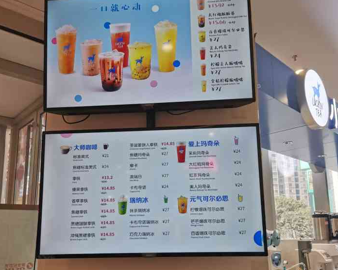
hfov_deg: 52.8
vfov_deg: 43.1
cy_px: 167
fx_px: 340
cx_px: 169
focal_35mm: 34
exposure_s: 1/127
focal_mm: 4.75
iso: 50
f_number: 1.8
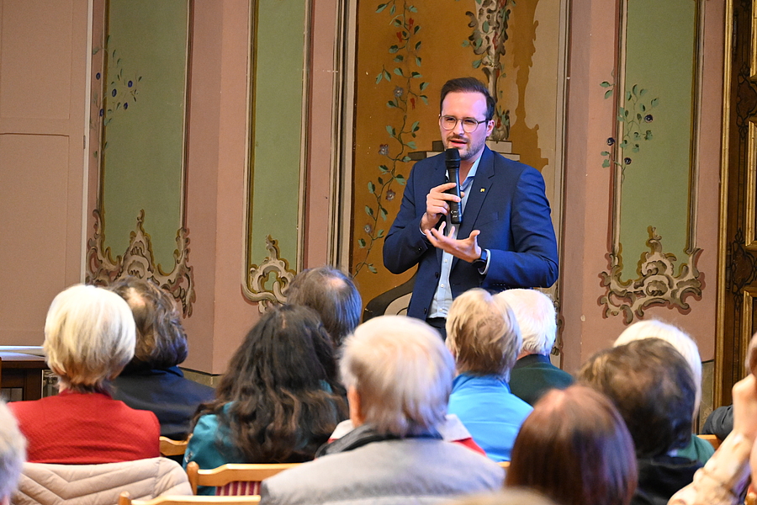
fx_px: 3942
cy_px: 252
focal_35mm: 188
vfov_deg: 7.3
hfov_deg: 11.0
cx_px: 378
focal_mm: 125
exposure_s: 1/60
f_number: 6
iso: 5000
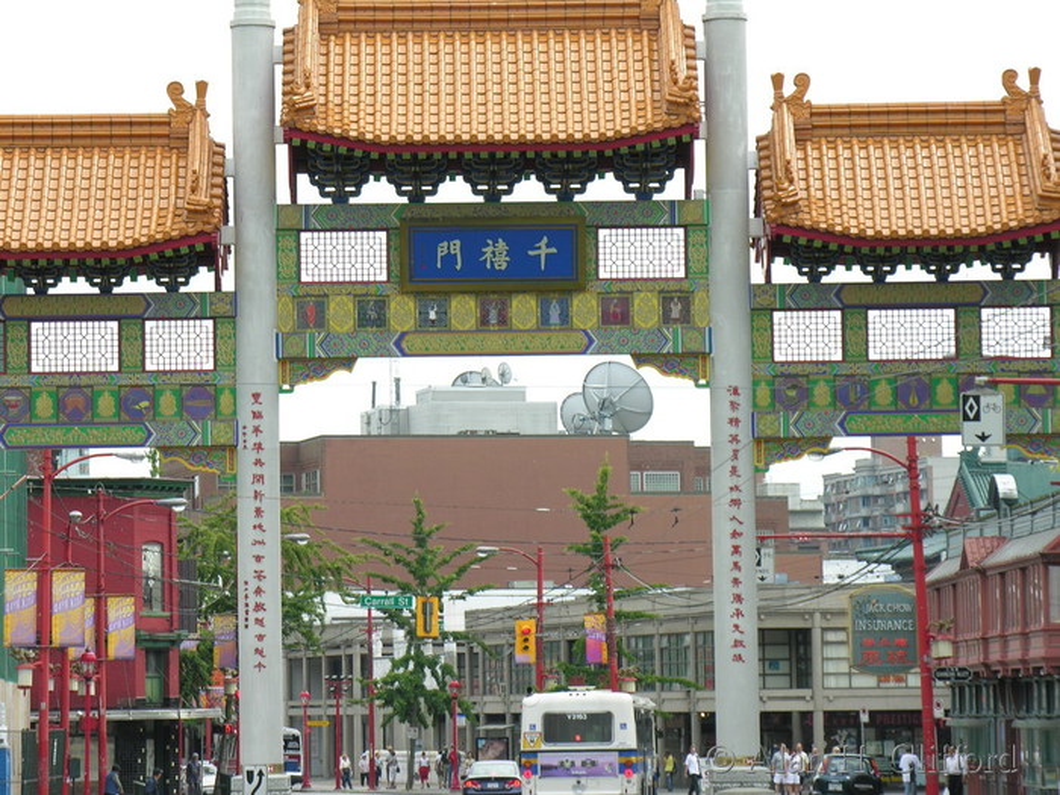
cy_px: 398
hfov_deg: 12.6
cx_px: 530
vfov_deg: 9.5
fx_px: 4808
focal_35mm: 157
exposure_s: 1/140
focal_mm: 40
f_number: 5.5
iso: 50
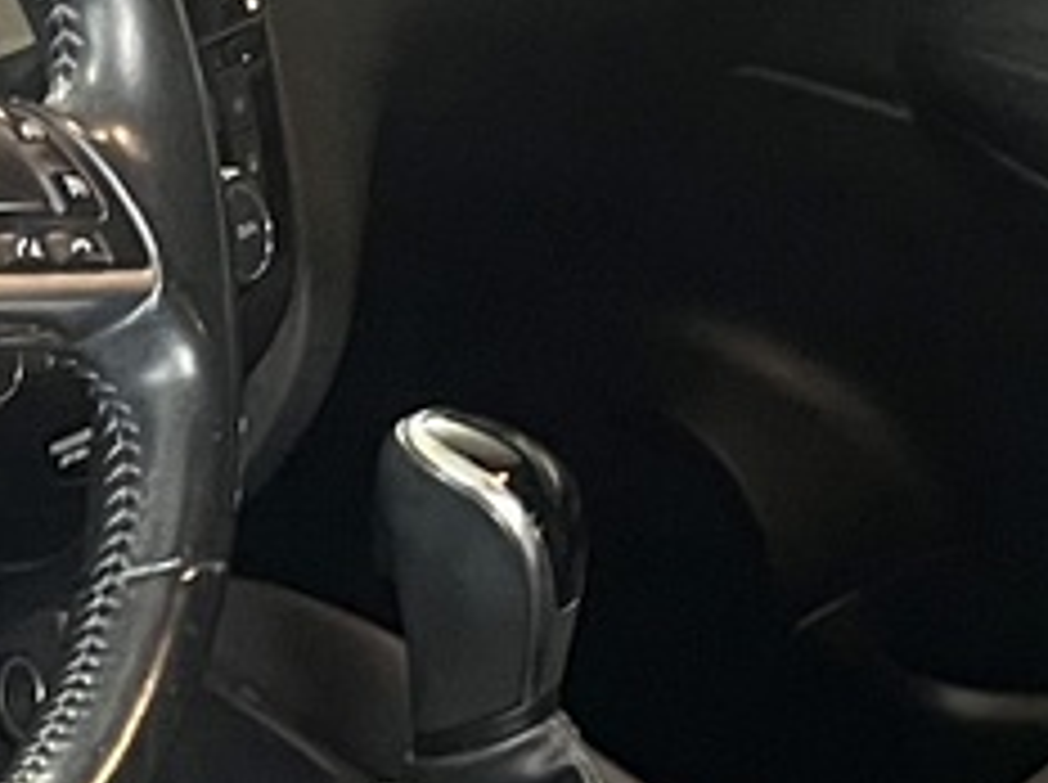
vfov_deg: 8.9
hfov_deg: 12.3
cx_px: 571
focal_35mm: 161
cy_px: 1332
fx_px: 4867
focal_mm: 5.7
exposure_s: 1/25
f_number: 1.5
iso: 640
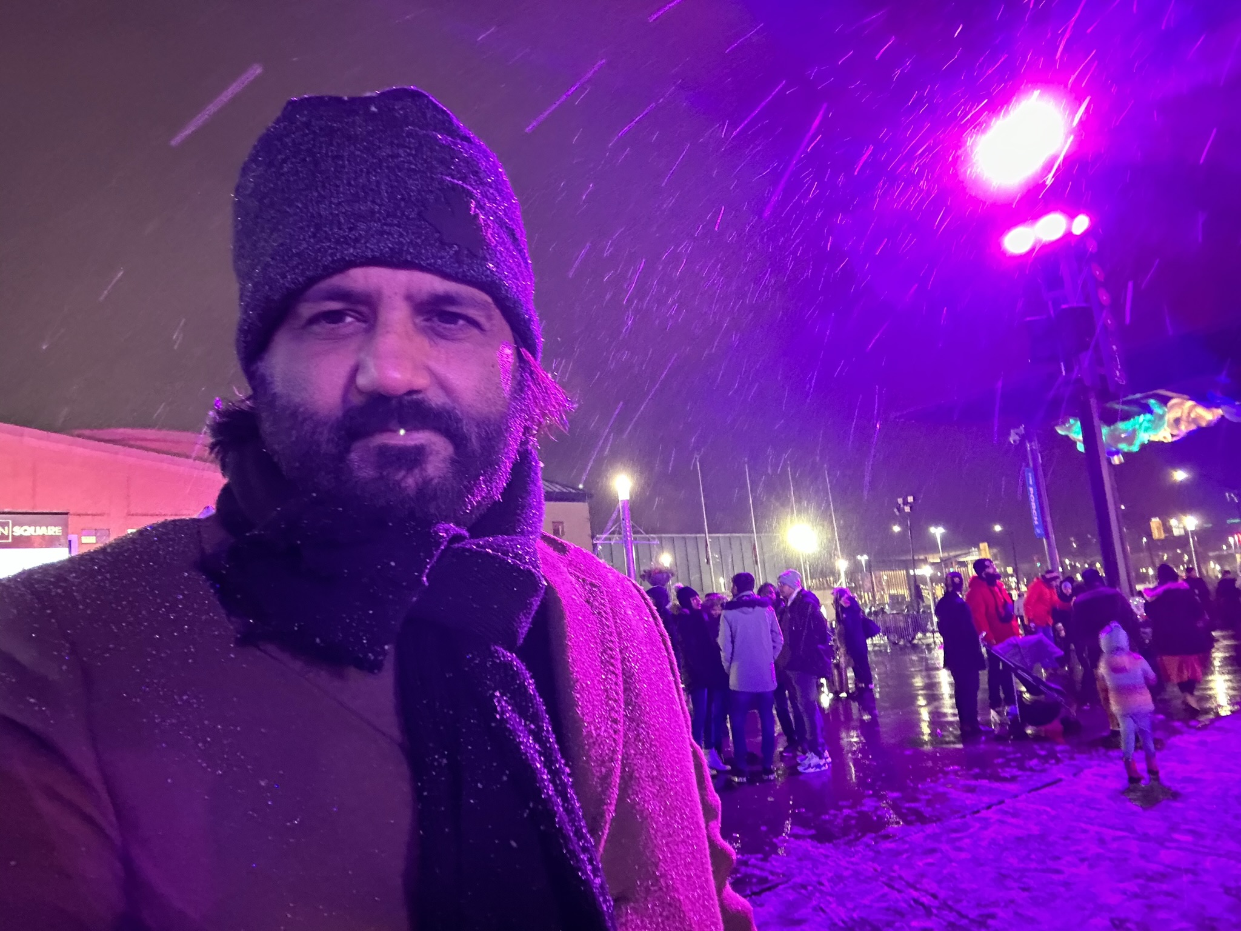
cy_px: 466
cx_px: 620
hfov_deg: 73.9
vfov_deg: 58.9
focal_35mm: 23
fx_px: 825
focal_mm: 2.69
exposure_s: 1/15
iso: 800
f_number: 1.9
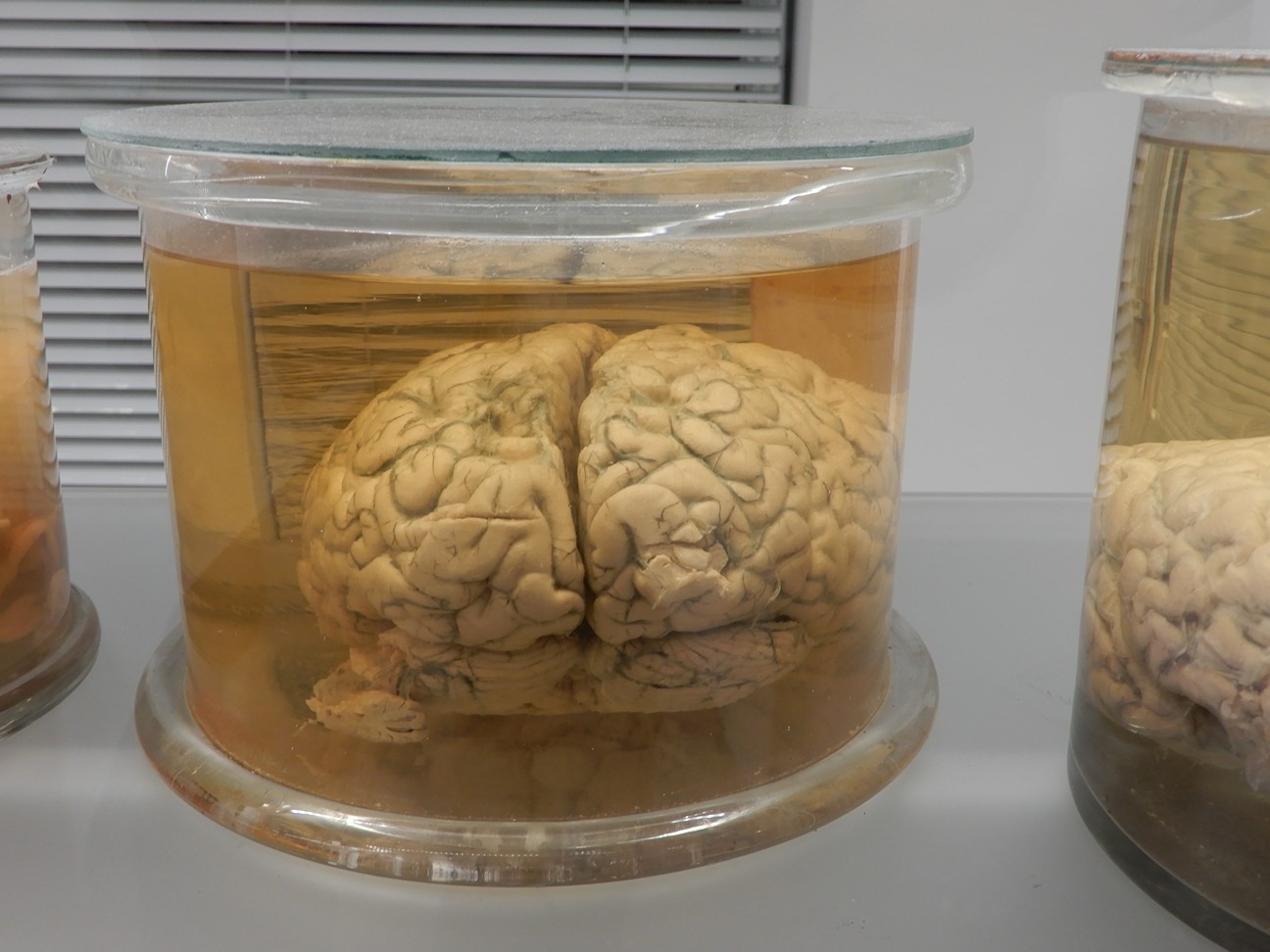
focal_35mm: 38
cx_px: 635
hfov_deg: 49.0
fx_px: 1394
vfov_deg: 37.7
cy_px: 476
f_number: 4
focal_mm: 6.8
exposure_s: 1/30
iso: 140
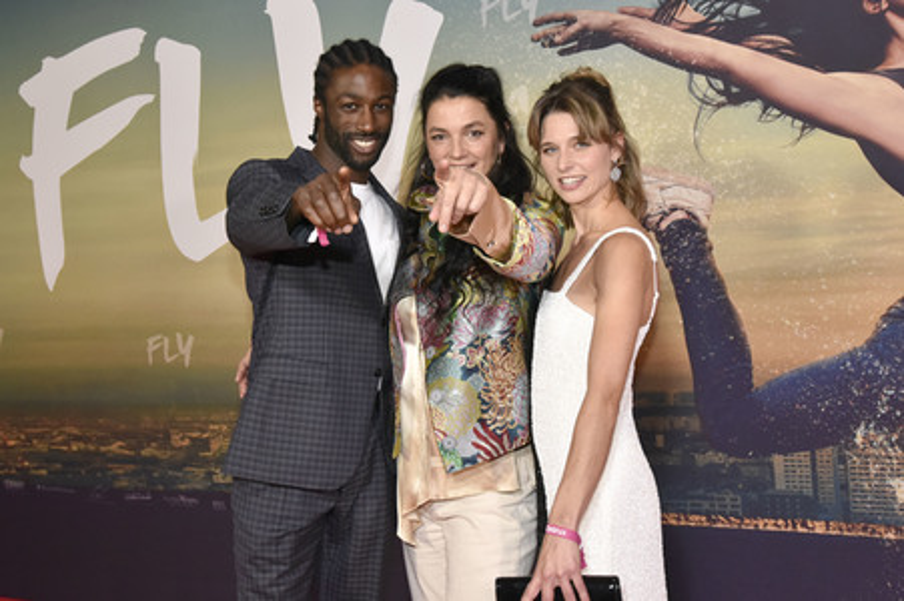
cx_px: 452
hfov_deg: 50.7
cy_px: 300
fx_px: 953
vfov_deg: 35.0
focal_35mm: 38
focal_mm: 38
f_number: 8
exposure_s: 1/250
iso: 4000
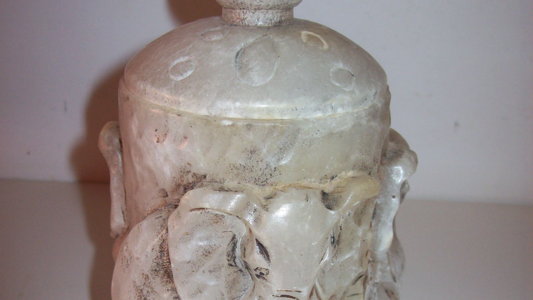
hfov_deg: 39.2
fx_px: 749
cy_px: 219
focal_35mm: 53
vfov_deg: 22.5
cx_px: 264
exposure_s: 1/64
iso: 80
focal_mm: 6
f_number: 2.7
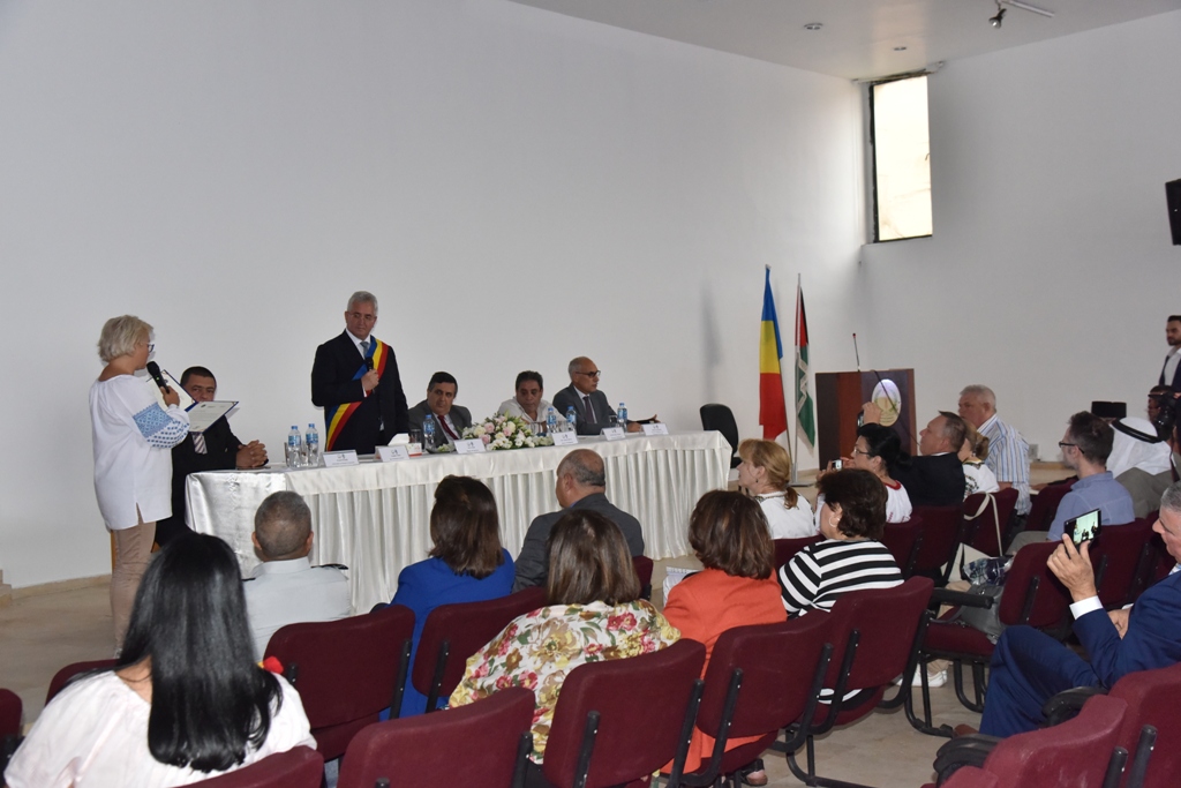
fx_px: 1509
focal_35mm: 46
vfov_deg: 29.3
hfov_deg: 42.7
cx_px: 590
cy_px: 394
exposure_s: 1/200
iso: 2500
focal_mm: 46
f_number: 6.3
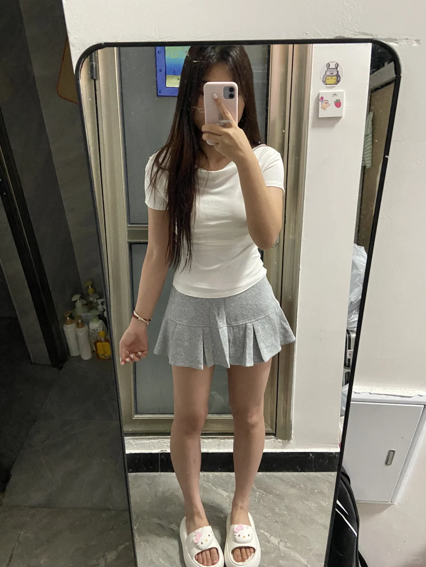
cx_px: 213
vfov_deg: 67.3
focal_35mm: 26
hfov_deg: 53.1
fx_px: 427
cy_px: 284
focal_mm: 4.25
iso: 640
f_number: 1.8
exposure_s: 1/25
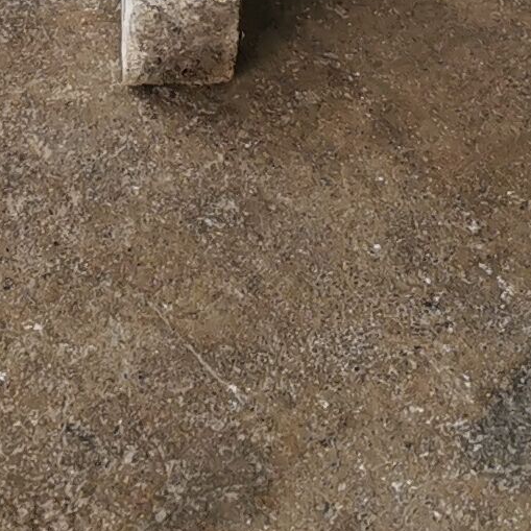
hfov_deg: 10.2
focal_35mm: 171
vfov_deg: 9.2
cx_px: 163
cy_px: -741
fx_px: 2968
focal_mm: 5.56
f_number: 1.6
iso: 50
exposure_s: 1/128
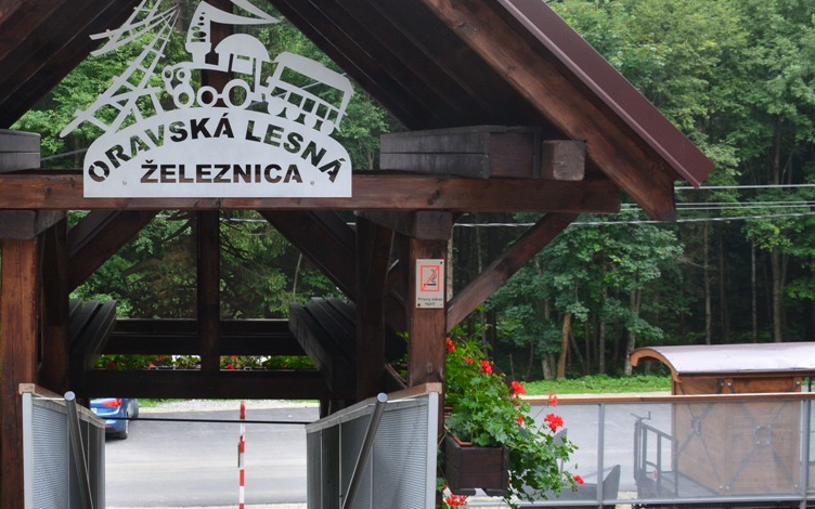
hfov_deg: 32.7
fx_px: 1355
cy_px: 235
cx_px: 184
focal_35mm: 61
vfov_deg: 21.3
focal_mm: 20
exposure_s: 1/30
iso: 400
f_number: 9
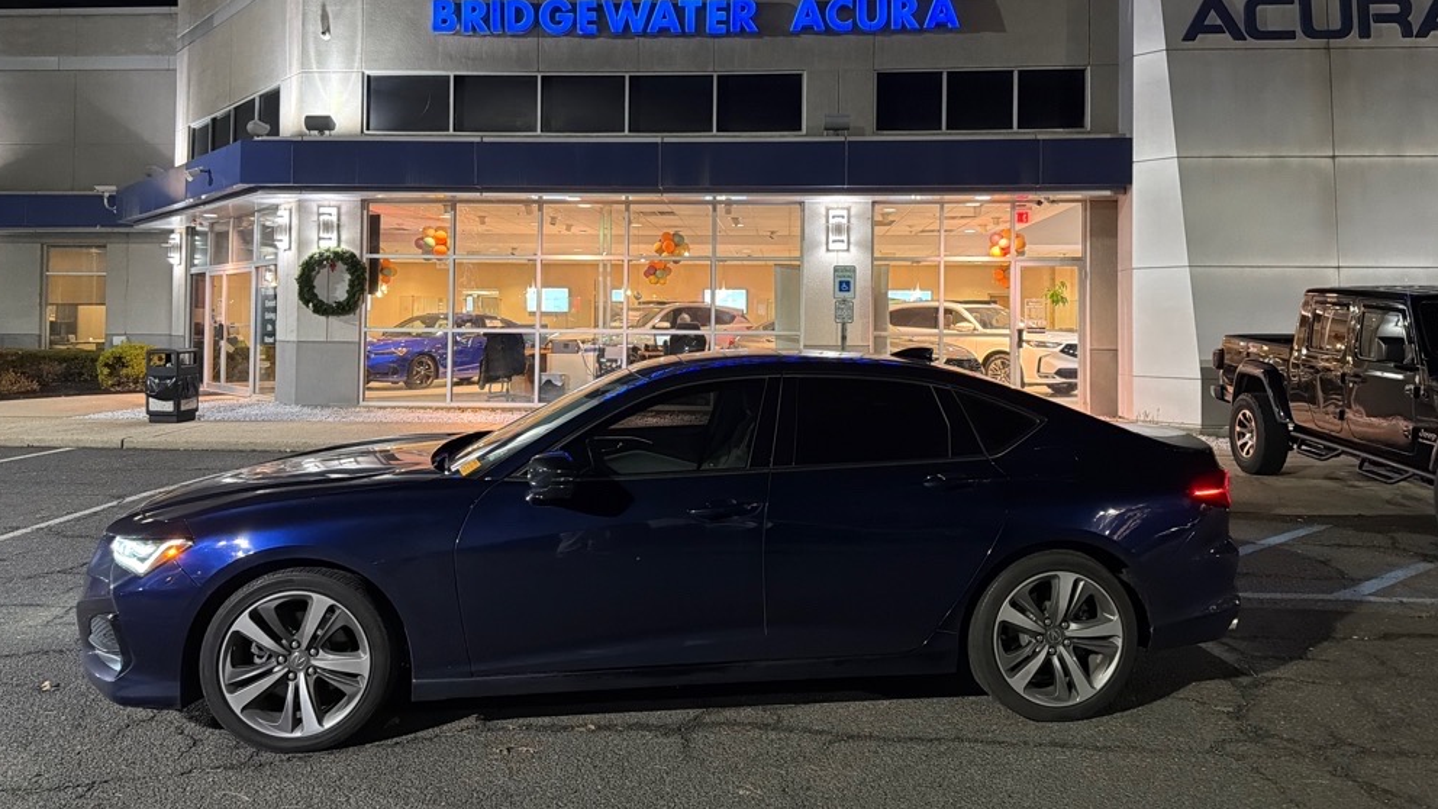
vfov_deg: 42.5
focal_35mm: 27
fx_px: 1030
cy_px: 299
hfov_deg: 69.9
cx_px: 725
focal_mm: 6.76
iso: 800
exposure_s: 1/60
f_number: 1.78
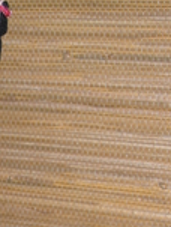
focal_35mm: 107
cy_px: 293
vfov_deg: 17.3
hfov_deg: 13.4
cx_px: -56
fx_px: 702
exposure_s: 1/45.2
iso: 50
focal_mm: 7.5
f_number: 3.8
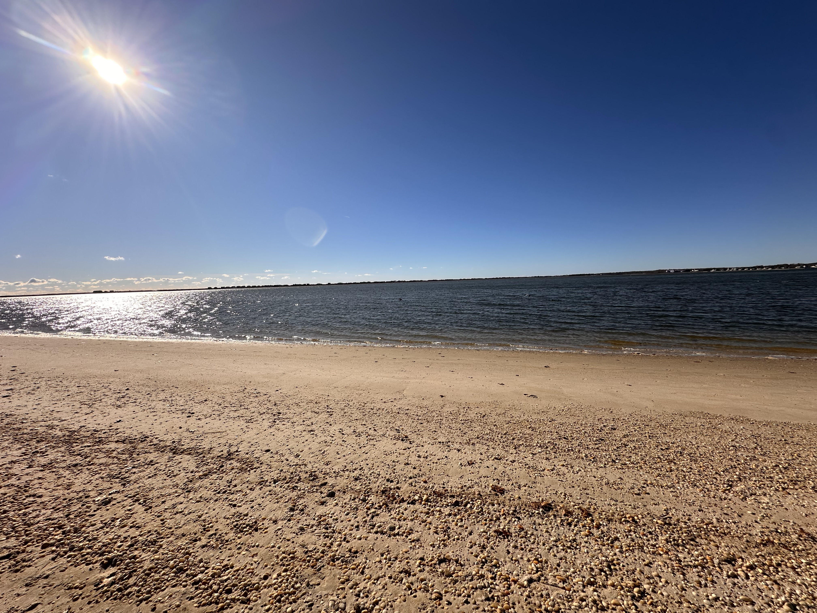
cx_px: 408
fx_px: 330
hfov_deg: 102.1
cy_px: 306
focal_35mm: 14
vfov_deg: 85.7
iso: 50
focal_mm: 2.22
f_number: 2.2
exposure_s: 1/5291
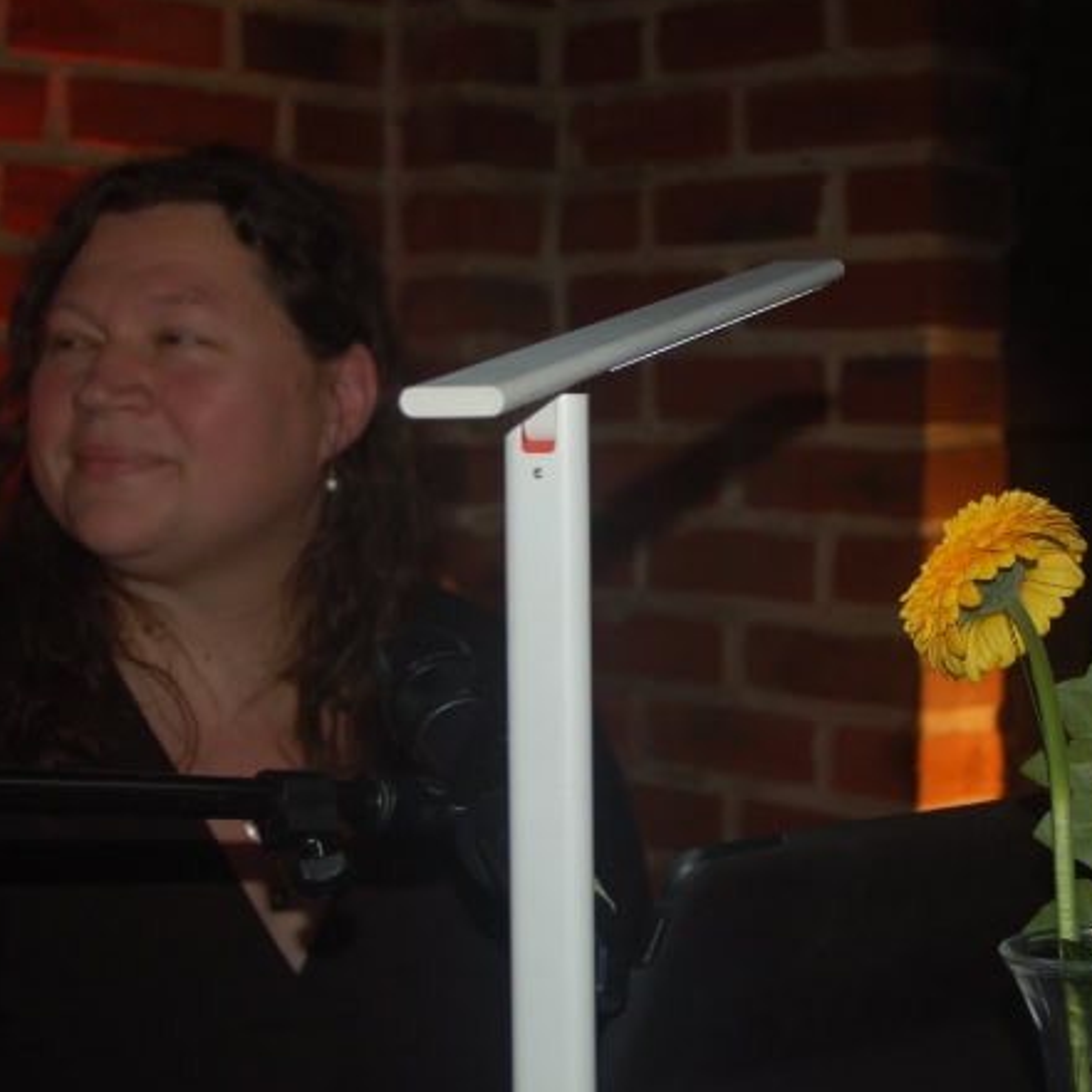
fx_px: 2641
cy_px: 527
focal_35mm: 74
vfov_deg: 23.4
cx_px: 654
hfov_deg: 23.3
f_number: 4.8
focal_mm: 32
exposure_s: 1/60
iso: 400
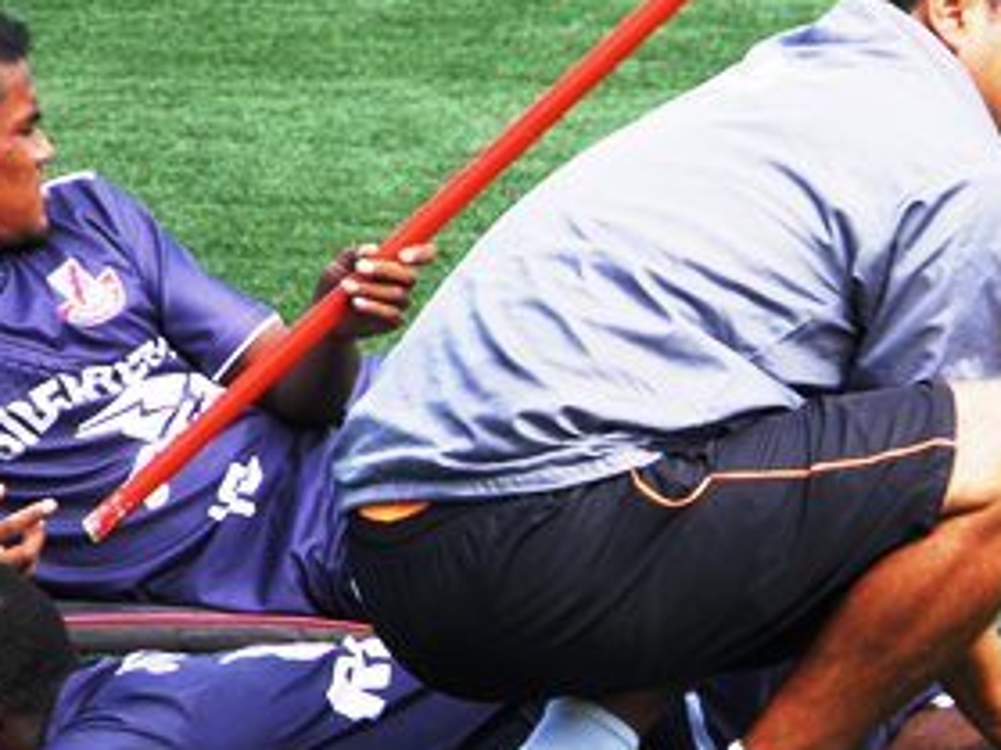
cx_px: 782
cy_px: 449
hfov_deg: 2.3
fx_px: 25263
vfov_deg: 1.7
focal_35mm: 874
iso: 50
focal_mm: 68.4
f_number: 4.4
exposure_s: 1/200
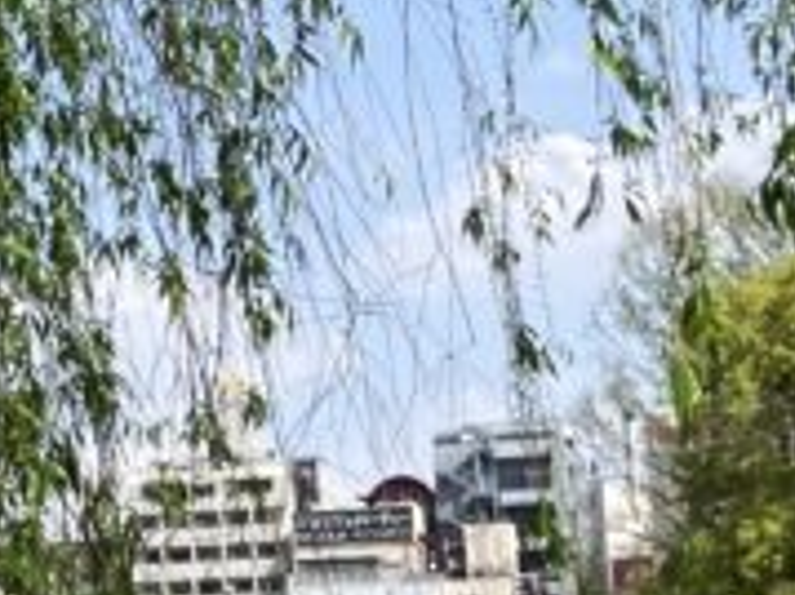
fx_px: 3672
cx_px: -1155
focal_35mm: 160
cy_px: 466
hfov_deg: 10.5
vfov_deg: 9.2
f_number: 1.8
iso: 32
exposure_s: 1/1473
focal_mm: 3.99
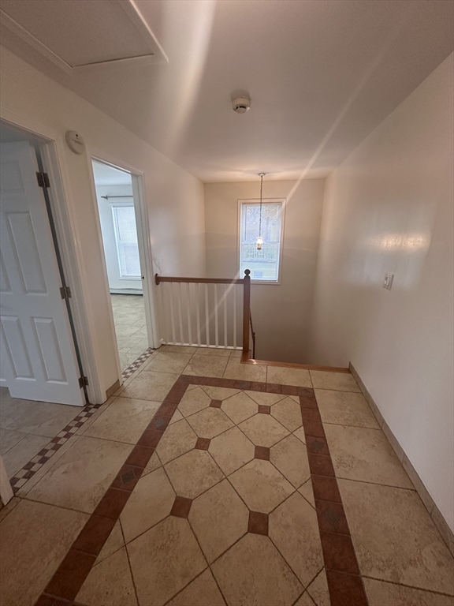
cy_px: 303
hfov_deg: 85.7
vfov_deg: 102.1
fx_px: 245
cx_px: 227
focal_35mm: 14
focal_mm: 2.22
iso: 200
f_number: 2.2
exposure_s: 1/60
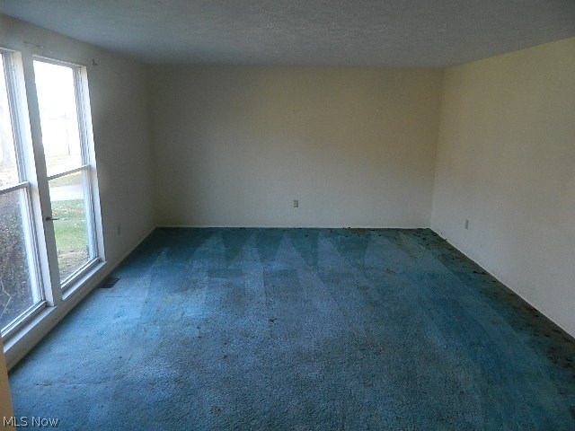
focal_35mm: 25
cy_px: 216
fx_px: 415
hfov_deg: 69.4
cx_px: 288
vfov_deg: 54.9
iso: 125
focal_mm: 4.5
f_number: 3.1
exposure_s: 1/30
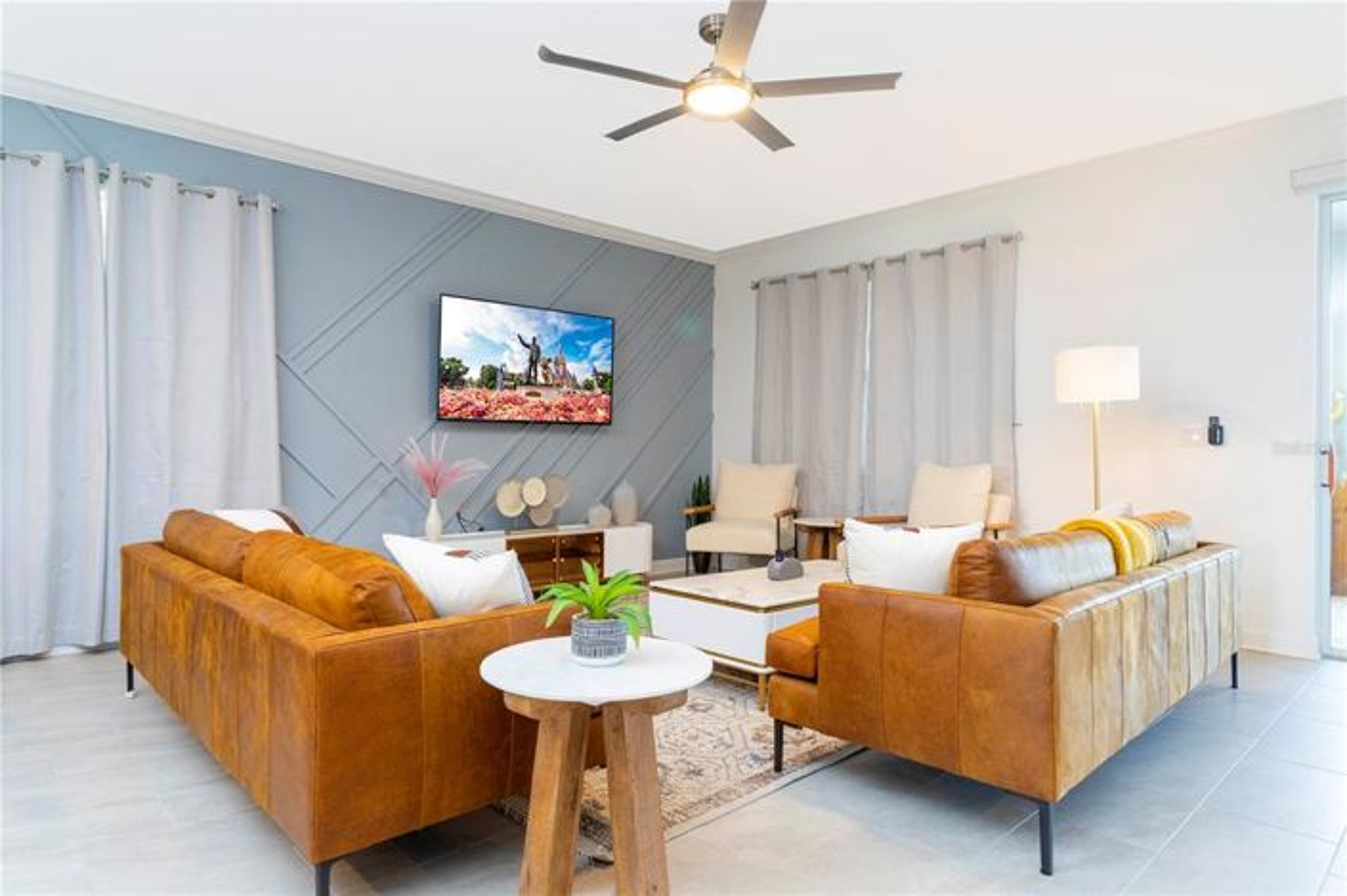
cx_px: 674
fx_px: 785
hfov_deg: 81.2
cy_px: 448
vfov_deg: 59.4
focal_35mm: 21
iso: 800
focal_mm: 21
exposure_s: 1/8
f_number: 11
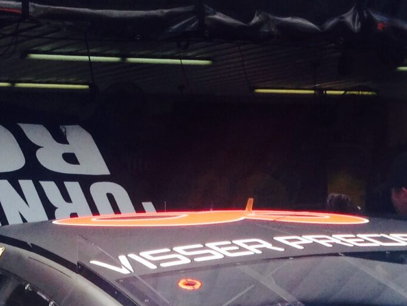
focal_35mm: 124
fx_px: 1458
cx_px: 358
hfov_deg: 15.7
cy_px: 413
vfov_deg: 11.6
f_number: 2.4
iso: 50
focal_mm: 4.12
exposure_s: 1/1427
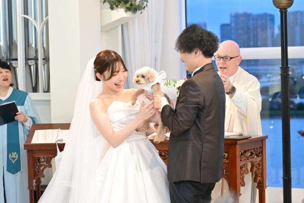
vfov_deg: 13.6
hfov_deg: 20.2
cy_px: 102
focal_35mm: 101
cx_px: 152
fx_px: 853
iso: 2500
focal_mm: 101
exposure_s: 1/125
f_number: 5.6
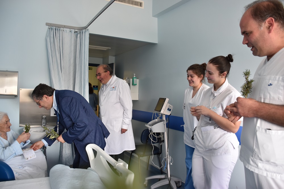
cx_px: 142
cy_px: 94
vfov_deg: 47.9
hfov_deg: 67.4
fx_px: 213
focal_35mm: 27
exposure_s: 1/60
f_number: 4
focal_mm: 18
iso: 500
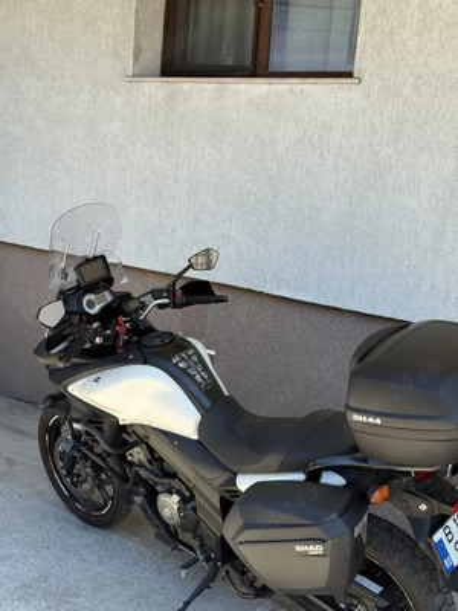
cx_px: 229
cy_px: 306
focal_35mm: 48
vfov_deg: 39.7
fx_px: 847
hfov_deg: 30.3
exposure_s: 1/1167
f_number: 1.78
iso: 64
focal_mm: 6.76
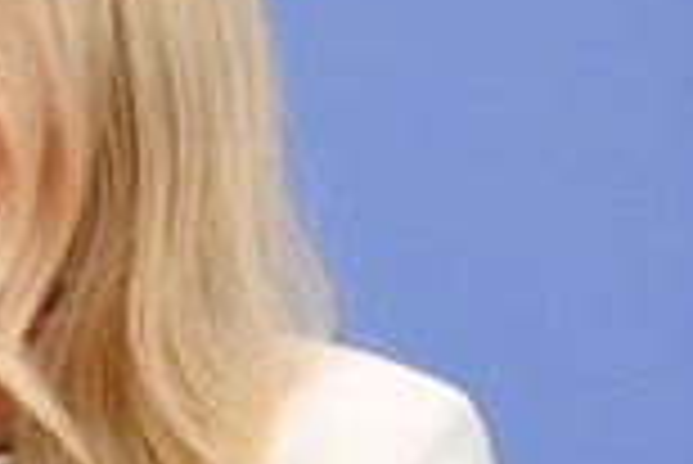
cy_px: 320
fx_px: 7052
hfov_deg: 5.6
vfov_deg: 3.8
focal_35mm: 366
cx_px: -173
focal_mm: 125
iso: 3200
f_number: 5
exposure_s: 1/640
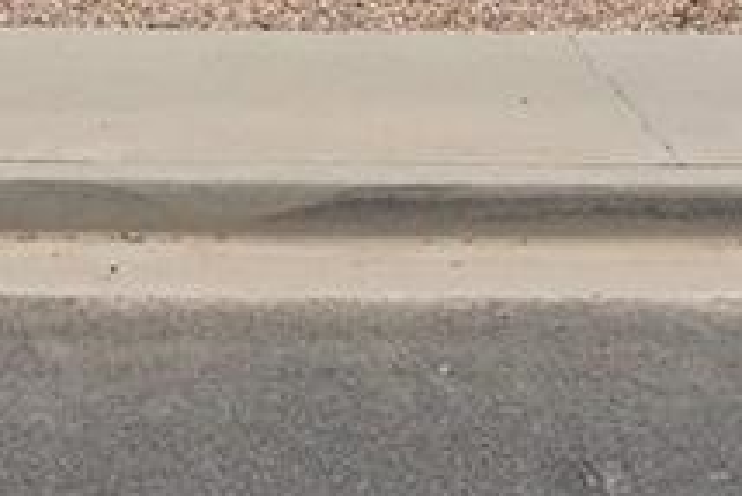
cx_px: 305
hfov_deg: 23.6
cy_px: -394
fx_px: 1774
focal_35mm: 86
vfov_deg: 14.1
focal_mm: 12
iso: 250
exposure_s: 1/8
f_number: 9
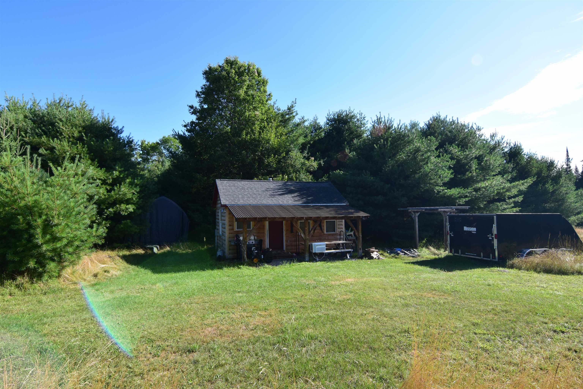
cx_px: 292
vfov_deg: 69.7
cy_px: 194
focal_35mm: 17
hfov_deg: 92.4
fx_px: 279
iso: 400
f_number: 11
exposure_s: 1/320
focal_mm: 11.5
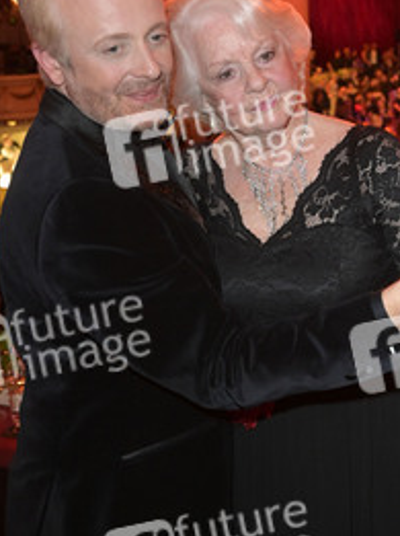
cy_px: 242
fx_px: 911
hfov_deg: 24.6
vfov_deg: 32.7
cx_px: 269
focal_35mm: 59
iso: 4000
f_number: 5
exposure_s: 1/60
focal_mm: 40
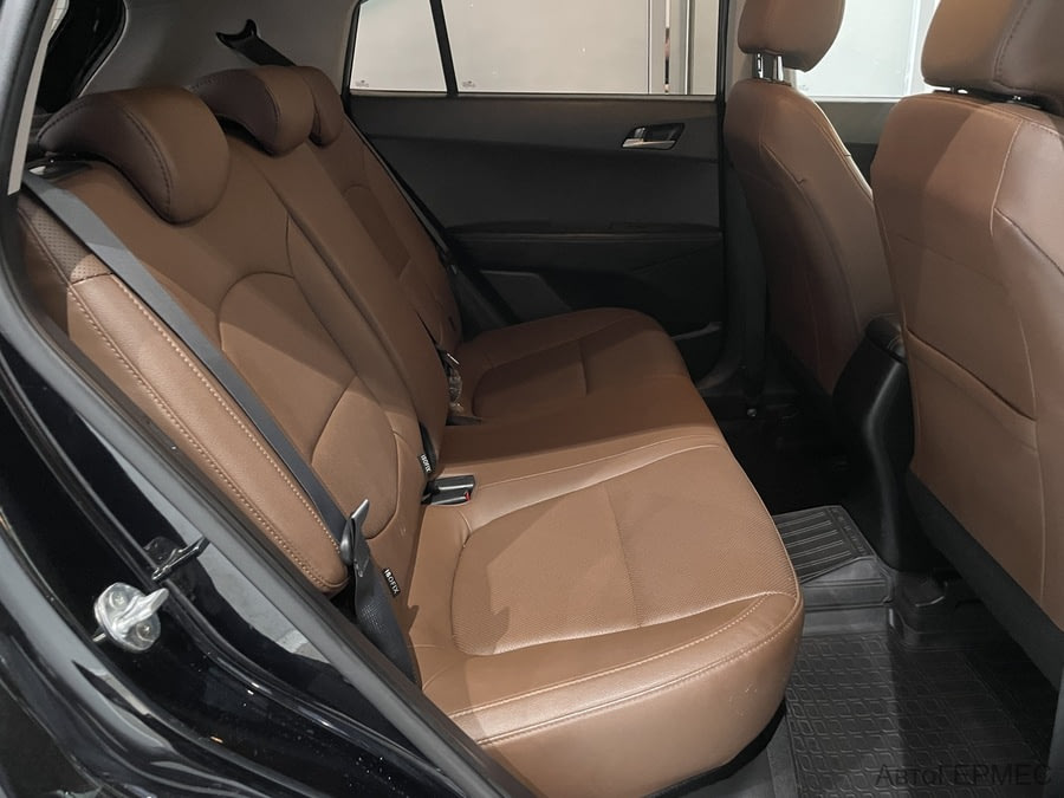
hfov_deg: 67.3
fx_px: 799
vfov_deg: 53.1
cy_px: 399
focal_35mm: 26
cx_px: 532
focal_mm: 4.2
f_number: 1.6
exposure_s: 1/25
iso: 800
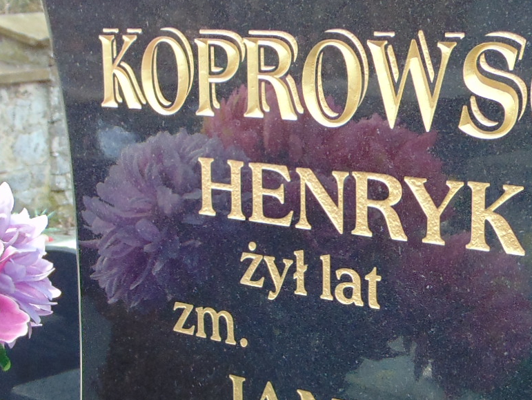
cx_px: 259
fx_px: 1292
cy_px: 317
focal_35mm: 84
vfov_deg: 17.4
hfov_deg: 23.3
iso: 80
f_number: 3
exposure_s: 1/125
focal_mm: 4.5
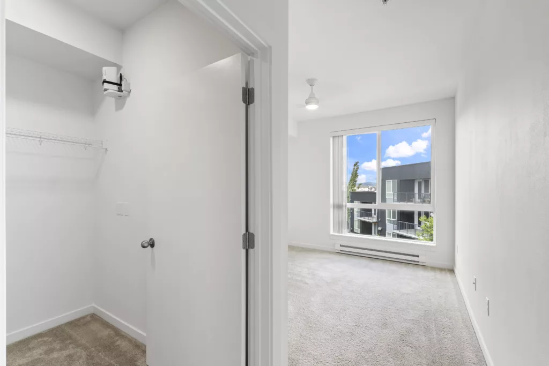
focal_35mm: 15
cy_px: 183
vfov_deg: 77.3
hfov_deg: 100.4
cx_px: 274
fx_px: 229
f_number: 8
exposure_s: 1/3
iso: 100
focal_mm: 10
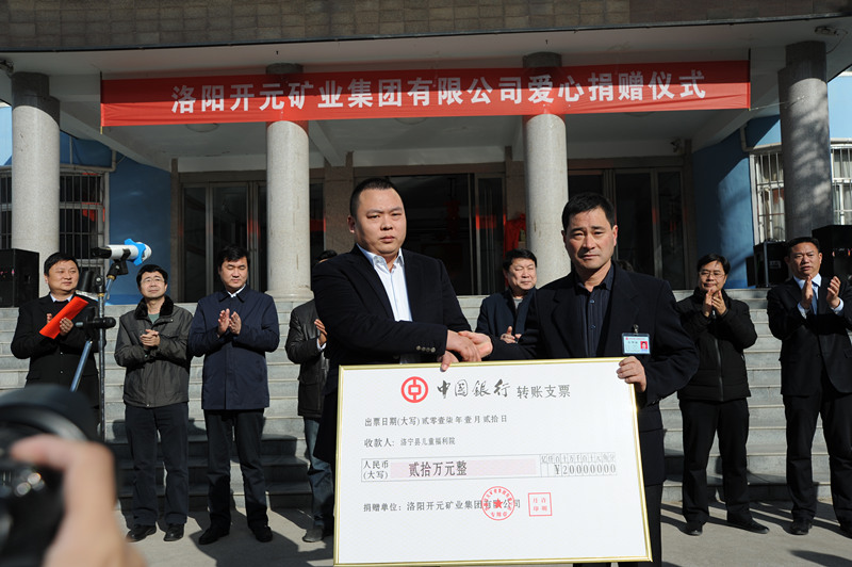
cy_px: 284
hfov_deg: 55.8
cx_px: 426
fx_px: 804
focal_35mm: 34
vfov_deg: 38.8
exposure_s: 1/800
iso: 200
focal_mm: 34
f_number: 7.1
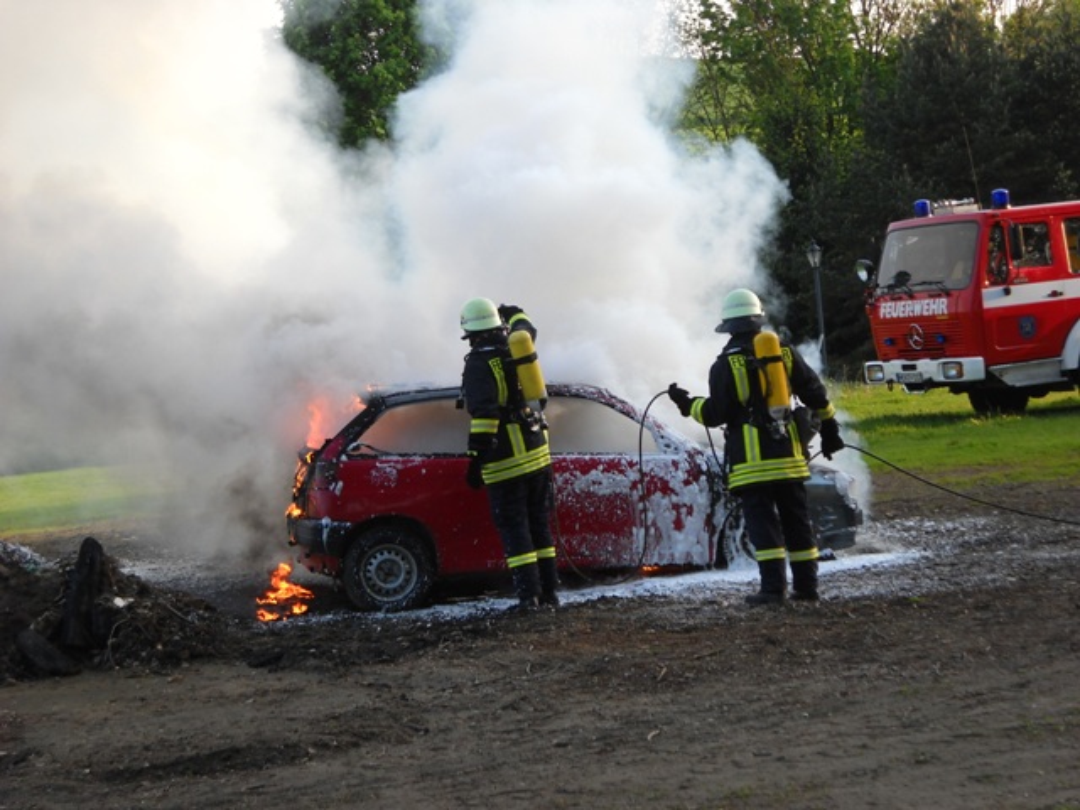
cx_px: 540
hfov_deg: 21.8
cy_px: 405
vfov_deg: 16.4
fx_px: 2808
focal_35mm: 90
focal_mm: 14.9
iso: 64
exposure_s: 1/74
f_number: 4.8
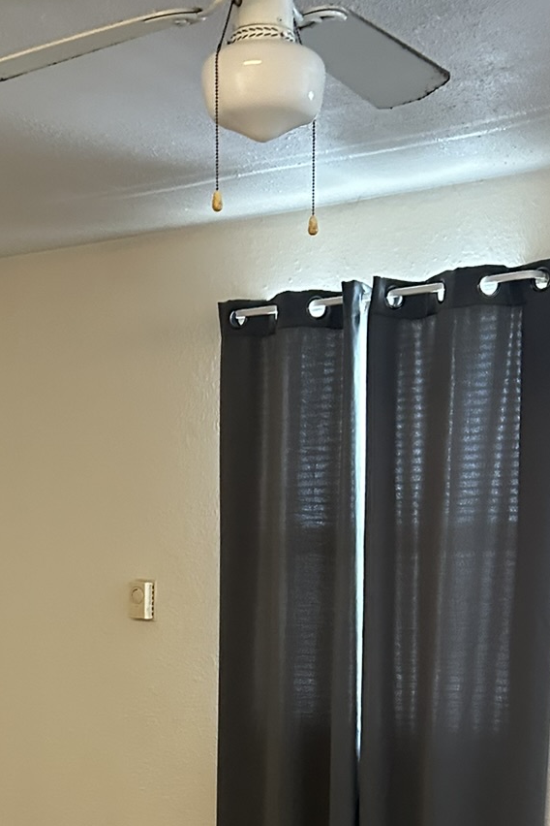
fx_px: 1375
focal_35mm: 60
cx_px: 231
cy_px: 882
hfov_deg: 22.6
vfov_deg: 30.3
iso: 640
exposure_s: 1/60
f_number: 1.78
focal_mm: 6.86
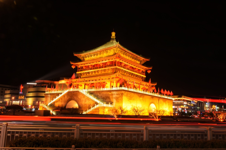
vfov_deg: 43.6
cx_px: 113
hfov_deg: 61.9
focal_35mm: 30
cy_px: 75
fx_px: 188
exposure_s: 8
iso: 100
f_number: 22
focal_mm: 20
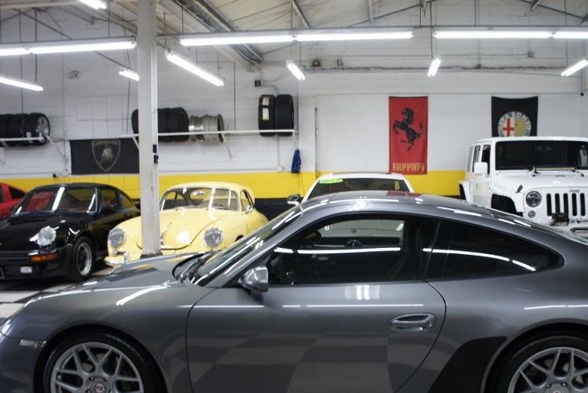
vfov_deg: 36.8
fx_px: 588
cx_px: 349
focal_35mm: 36
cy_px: 225
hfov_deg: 52.8
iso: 250
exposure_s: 1/30
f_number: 3.5
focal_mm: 18
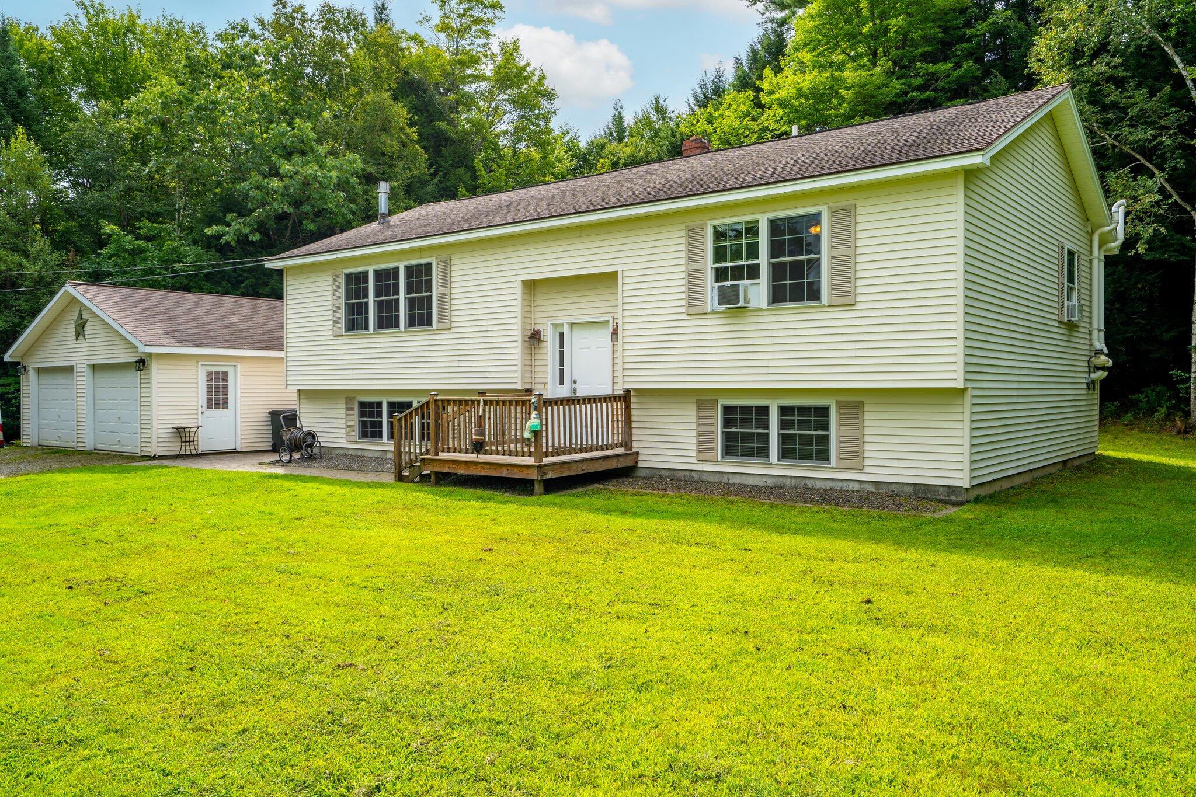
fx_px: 930
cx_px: 598
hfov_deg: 65.5
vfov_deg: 46.4
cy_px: 398
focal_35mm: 28
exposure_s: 1/125
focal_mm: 28
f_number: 9
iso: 50
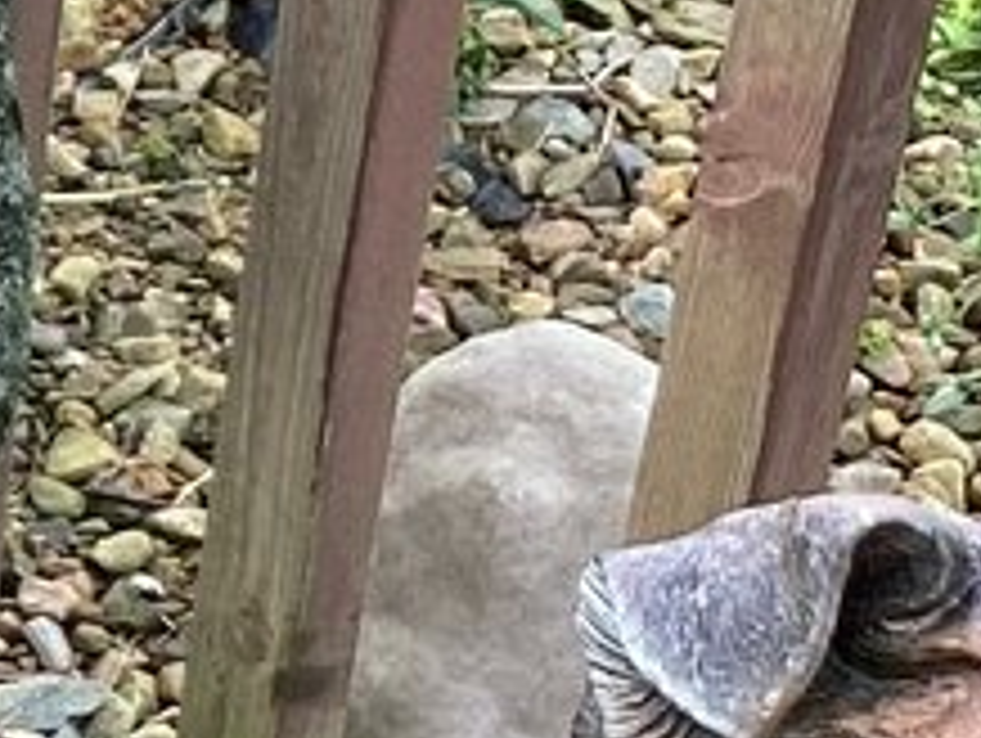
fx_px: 6100
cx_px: -785
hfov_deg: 8.8
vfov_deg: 6.9
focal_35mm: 215
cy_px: 731
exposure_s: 1/120
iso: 50
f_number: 2.4
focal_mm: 3.3
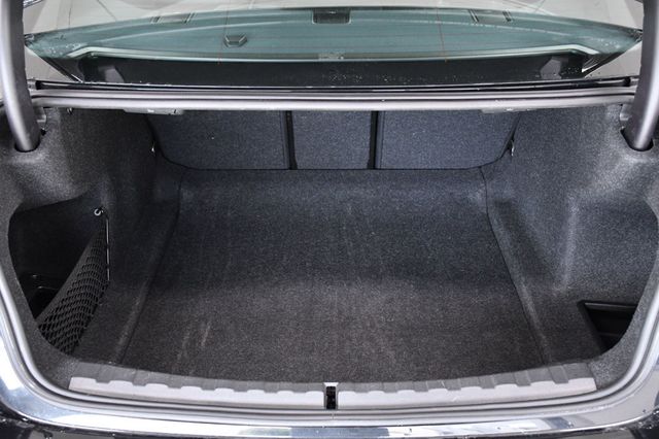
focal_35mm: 40
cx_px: 330
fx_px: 732
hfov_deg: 48.5
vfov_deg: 33.4
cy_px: 220
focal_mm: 27
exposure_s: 1/125
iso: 2500
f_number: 5.6
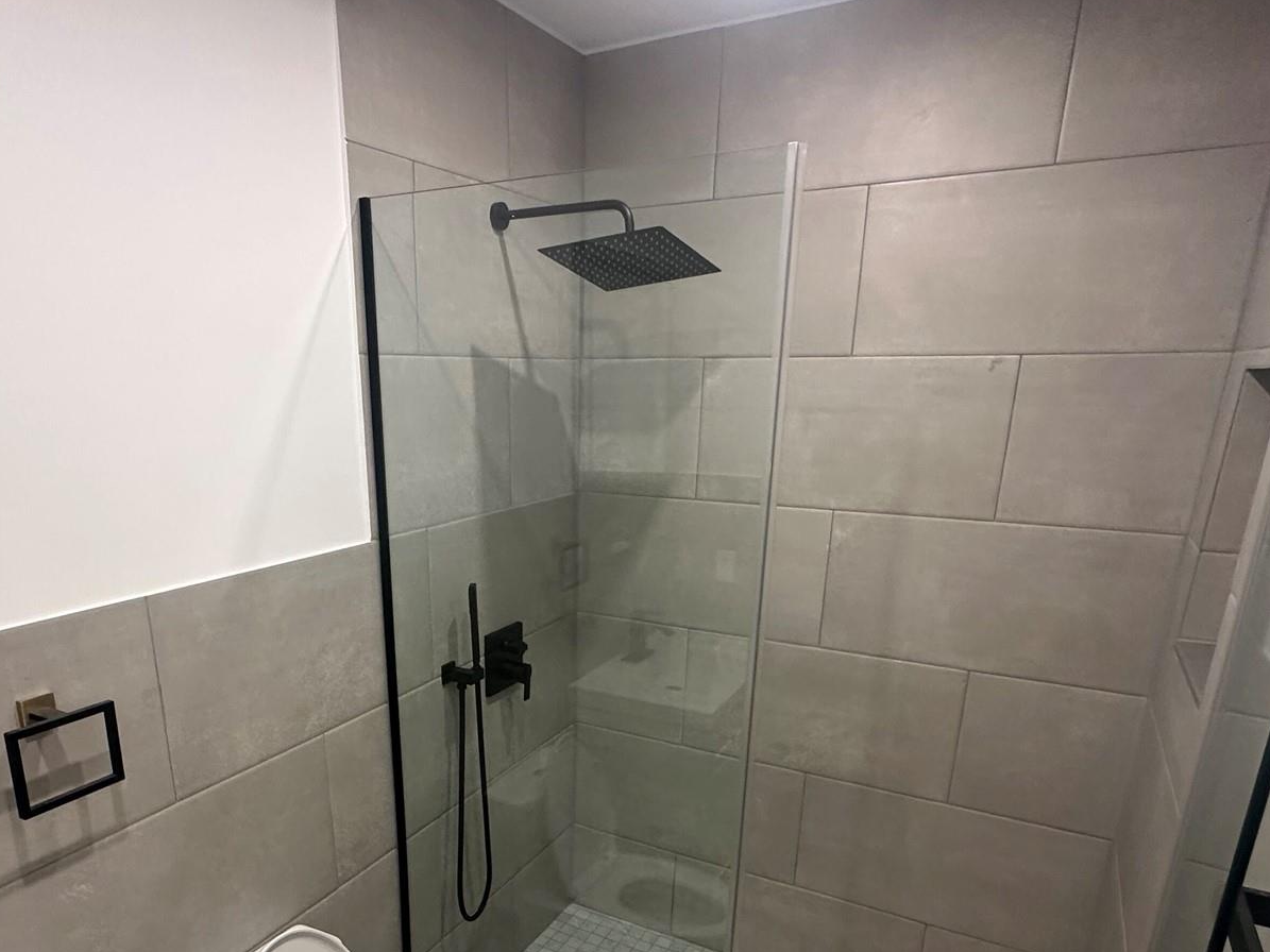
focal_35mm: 24
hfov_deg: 71.1
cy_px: 667
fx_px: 880
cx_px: 535
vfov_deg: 55.1
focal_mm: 2.22
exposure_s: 1/60
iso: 250
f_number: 2.2
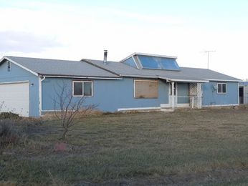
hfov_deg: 35.5
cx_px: 124
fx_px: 387
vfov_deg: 27.1
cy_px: 93
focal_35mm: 54
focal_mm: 9.6
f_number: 4.9
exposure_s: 1/160
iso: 100
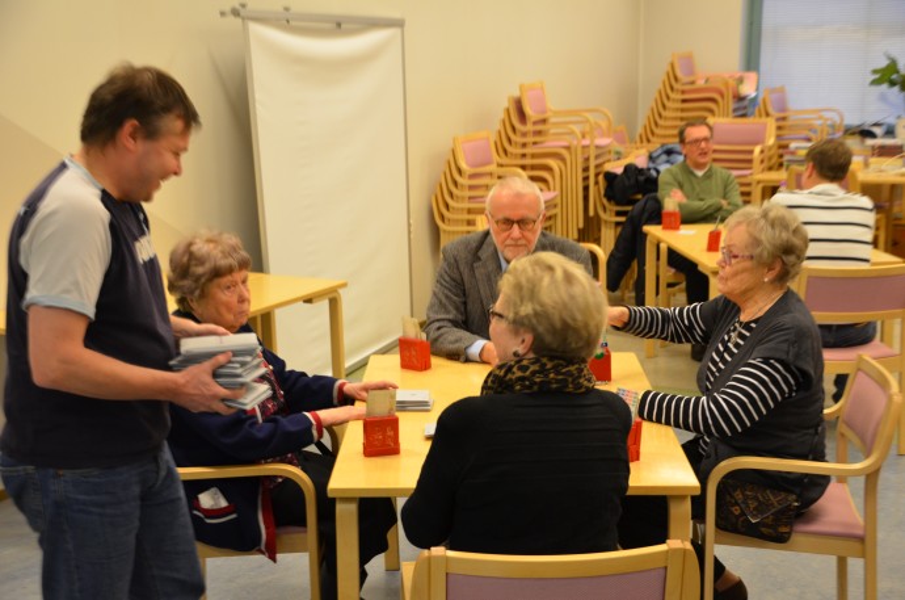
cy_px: 300
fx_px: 1317
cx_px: 452
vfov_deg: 25.6
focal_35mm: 52
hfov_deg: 37.9
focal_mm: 35
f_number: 4.5
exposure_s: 1/40
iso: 800
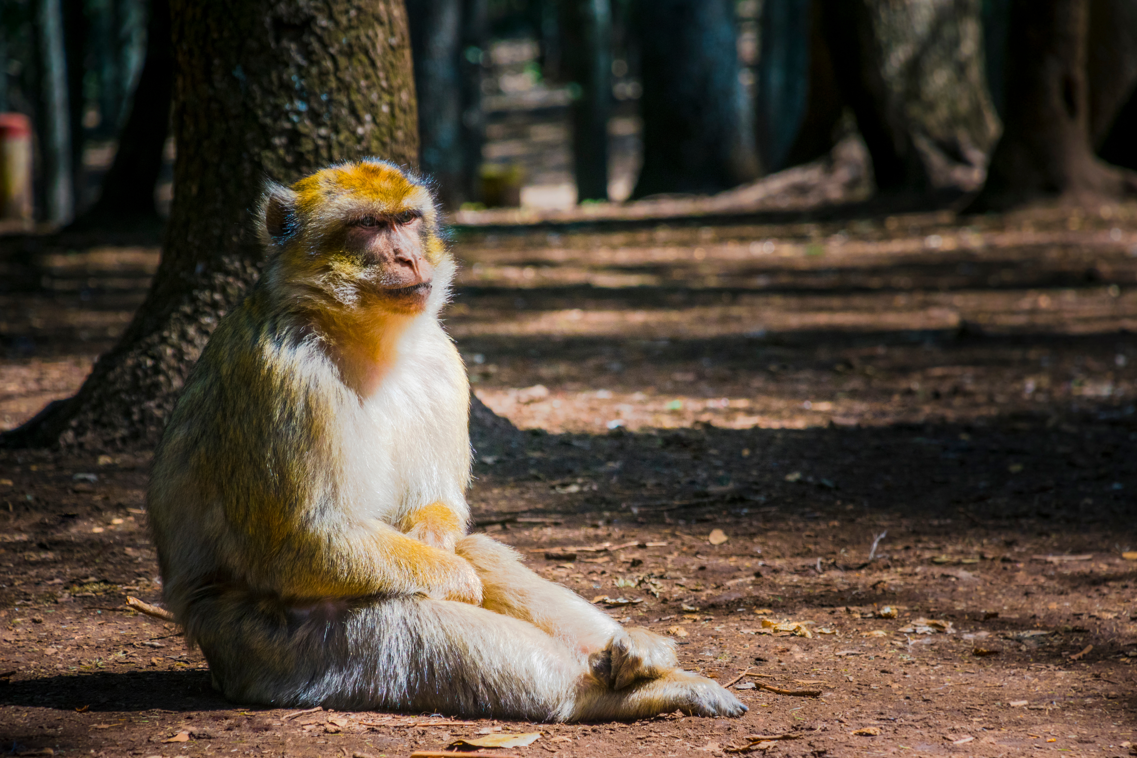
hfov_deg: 11.4
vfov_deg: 7.6
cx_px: 569
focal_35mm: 181
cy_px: 380
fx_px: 5716
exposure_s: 1/400
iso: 400
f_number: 5.6
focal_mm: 120
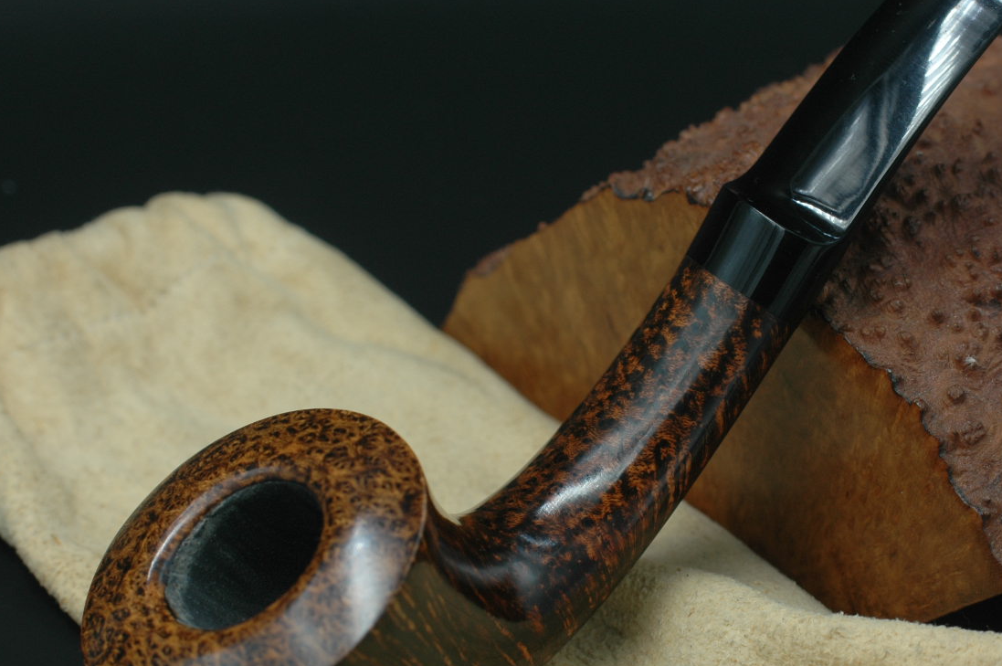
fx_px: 4004
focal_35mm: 144
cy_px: 344
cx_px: 574
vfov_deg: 9.5
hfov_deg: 14.3
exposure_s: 1/25
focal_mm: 70
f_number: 8
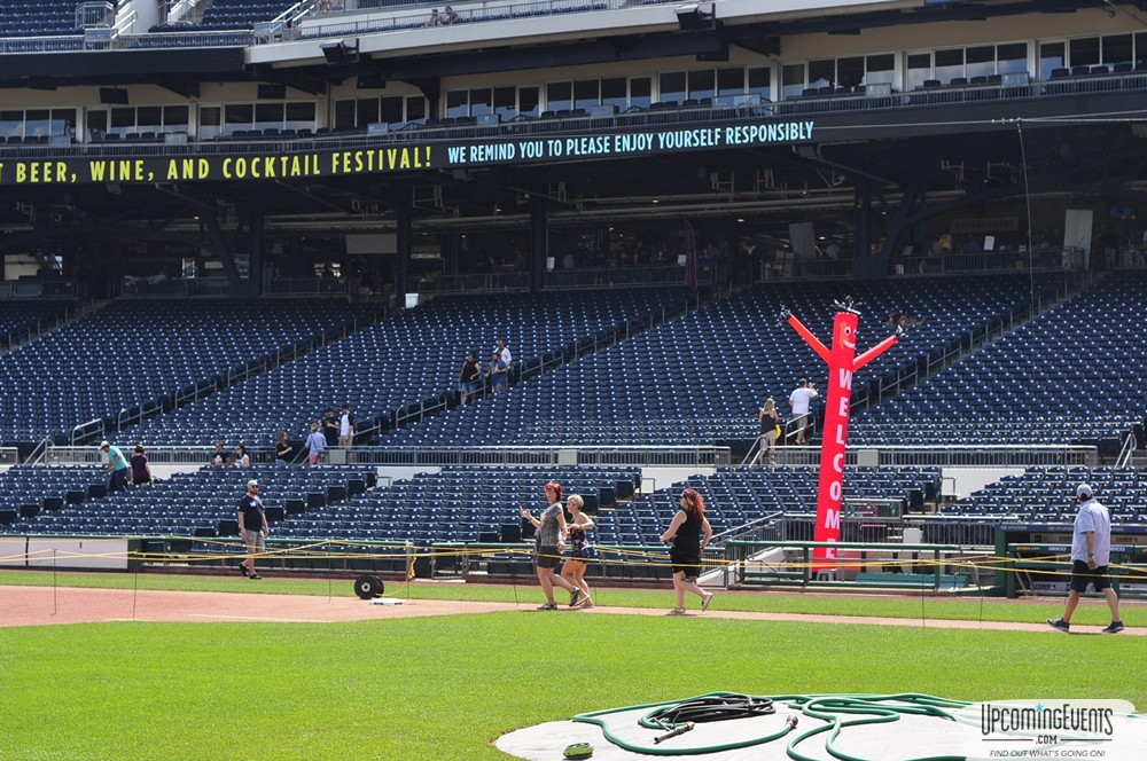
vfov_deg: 18.1
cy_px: 380
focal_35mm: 75
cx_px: 574
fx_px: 2386
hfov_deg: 27.0
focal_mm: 50
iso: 200
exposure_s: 1/500
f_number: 5
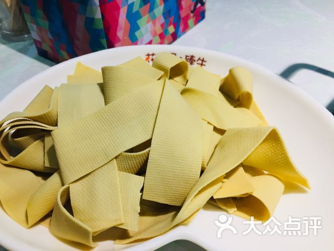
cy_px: 126
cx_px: 167
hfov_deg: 61.7
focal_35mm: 29
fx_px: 280
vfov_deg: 48.2
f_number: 2.2
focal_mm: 4.15
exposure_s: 1/33
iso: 50
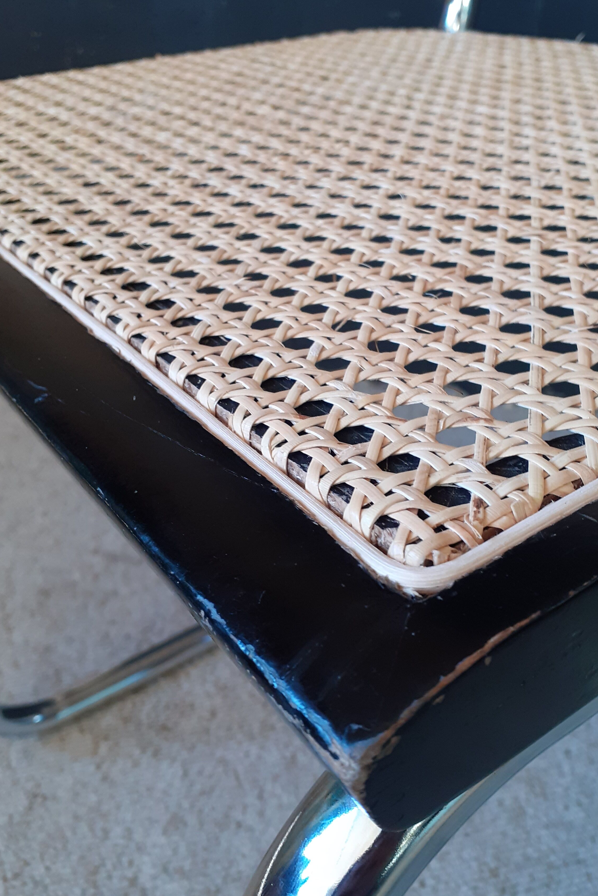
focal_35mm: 34
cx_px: 333
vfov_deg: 55.8
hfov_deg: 38.8
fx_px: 847
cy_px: 461
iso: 80
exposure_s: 1/50
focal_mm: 3.6
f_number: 1.9
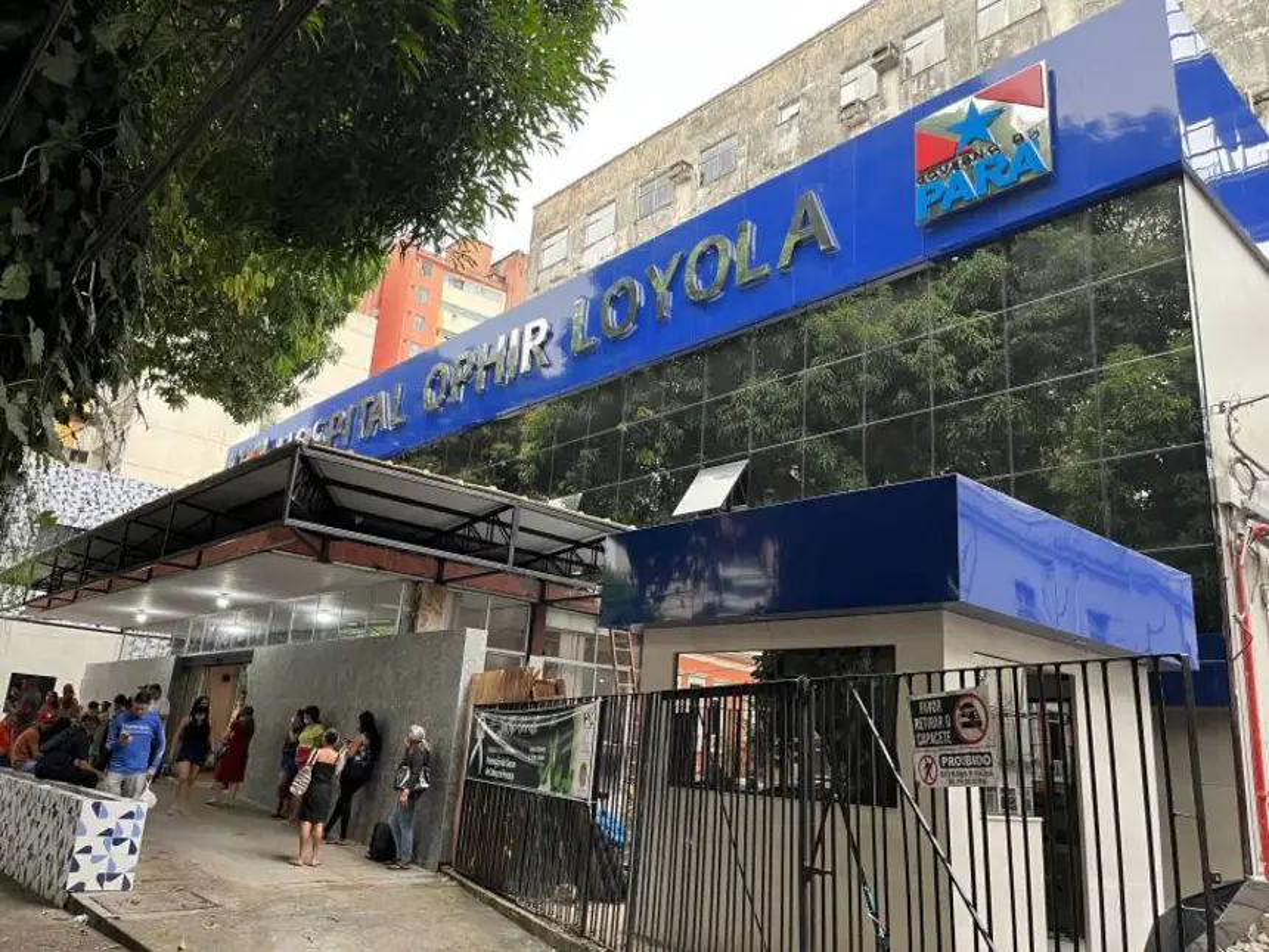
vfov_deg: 53.1
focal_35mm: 26
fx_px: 953
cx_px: 634
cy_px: 476
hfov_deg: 67.3
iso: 125
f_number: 1.6
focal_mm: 5.1
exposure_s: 1/96
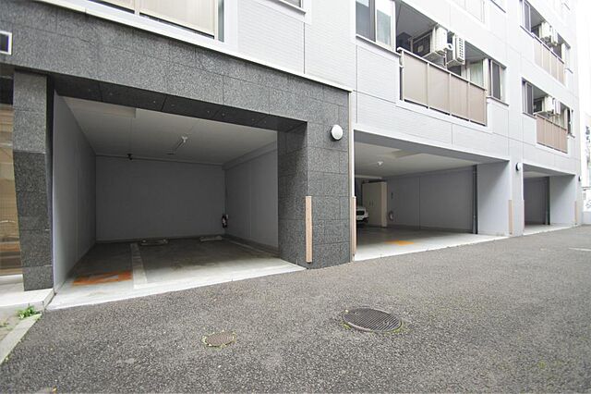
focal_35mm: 15
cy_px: 197
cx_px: 296
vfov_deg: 77.3
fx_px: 246
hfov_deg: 100.4
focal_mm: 10
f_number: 3.5
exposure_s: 1/30
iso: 100
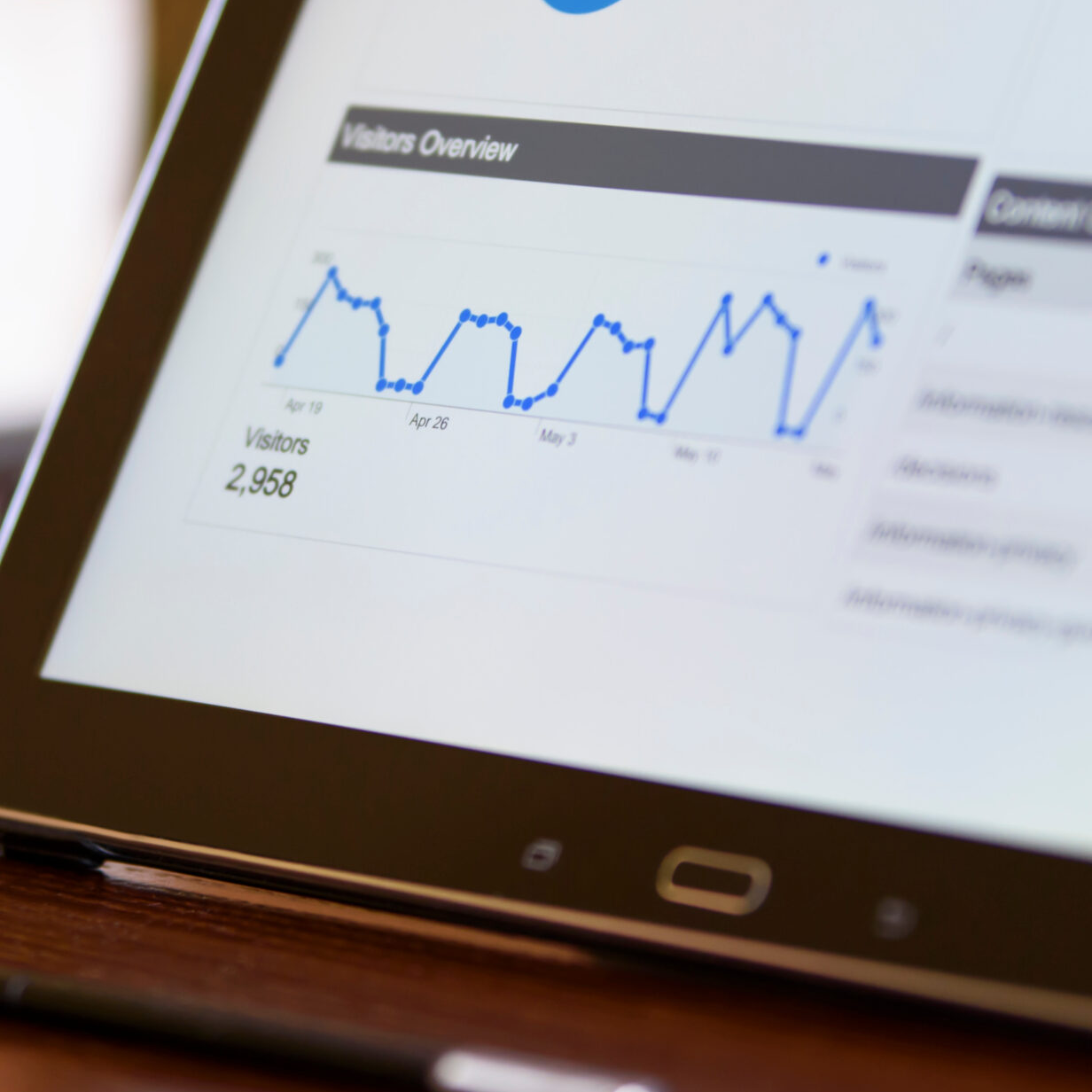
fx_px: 5675
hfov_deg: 11.0
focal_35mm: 159
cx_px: 355
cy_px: 327
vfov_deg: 11.0
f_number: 2.8
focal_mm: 80
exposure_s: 1/125
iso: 900
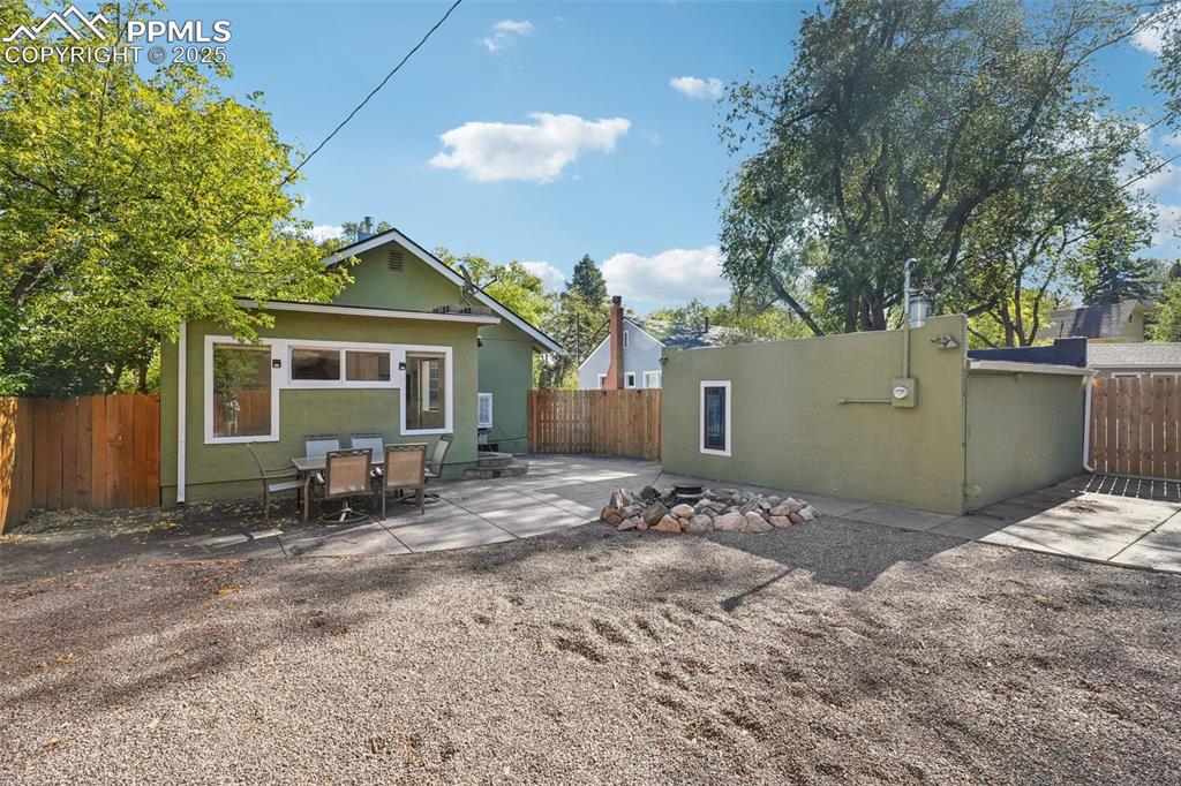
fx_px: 531
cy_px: 393
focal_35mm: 16
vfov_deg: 73.0
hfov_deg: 96.0
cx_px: 590
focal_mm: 10.8
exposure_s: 1/250
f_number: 8
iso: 800
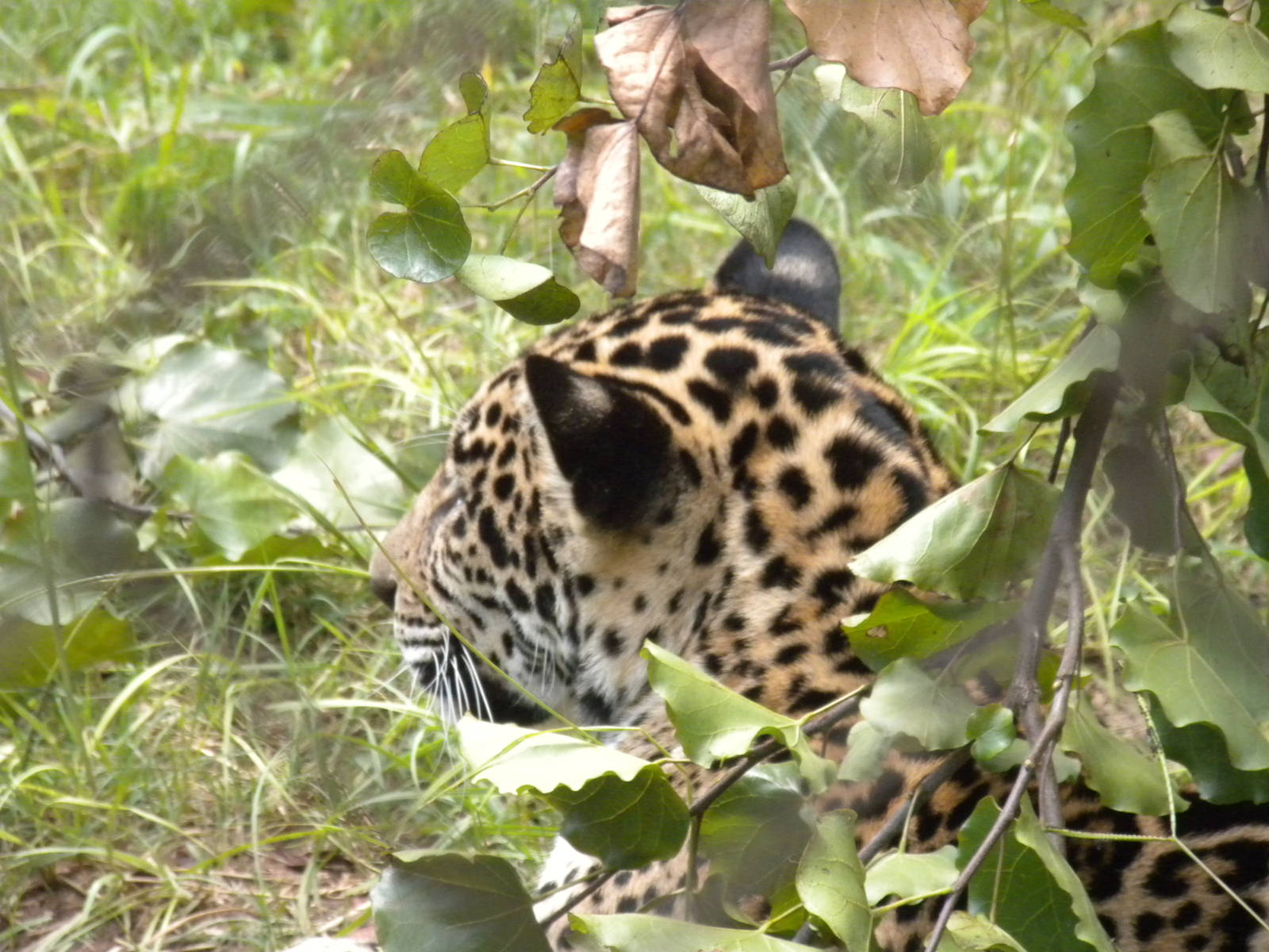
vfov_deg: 5.7
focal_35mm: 260
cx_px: 634
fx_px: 9531
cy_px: 476
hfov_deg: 7.6
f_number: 5.3
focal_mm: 46.2
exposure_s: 1/245
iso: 400
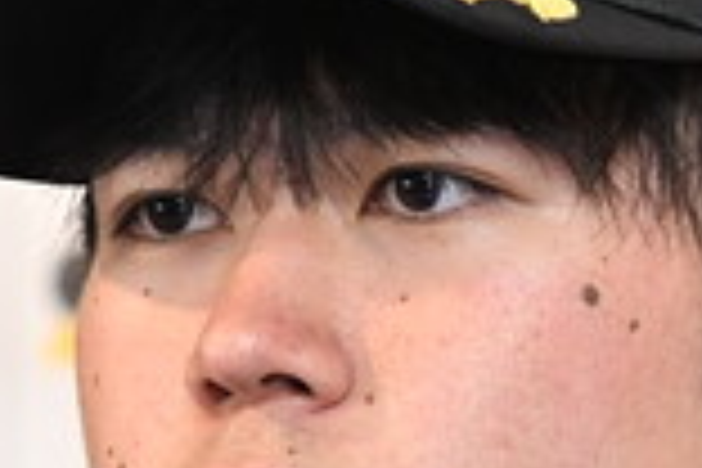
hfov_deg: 2.3
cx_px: 194
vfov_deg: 1.5
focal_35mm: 900
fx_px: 17549
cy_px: 729
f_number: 4
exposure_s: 1/200
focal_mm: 130
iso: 1000
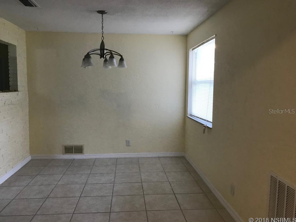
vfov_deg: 49.7
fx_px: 239
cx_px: 148
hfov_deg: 63.4
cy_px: 111
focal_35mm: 28
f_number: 1.8
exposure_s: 1/30
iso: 40
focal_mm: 3.99
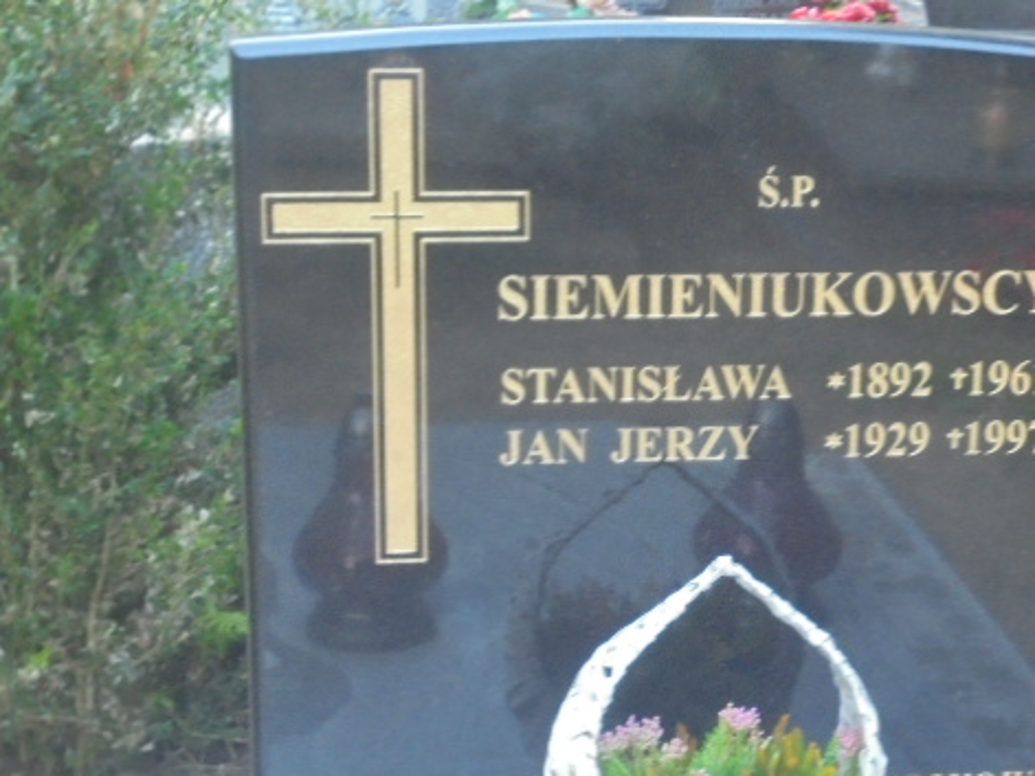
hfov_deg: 22.4
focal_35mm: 87
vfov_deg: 16.9
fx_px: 2601
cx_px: 701
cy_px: 501
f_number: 5.6
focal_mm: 11.5
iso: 400
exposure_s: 1/13
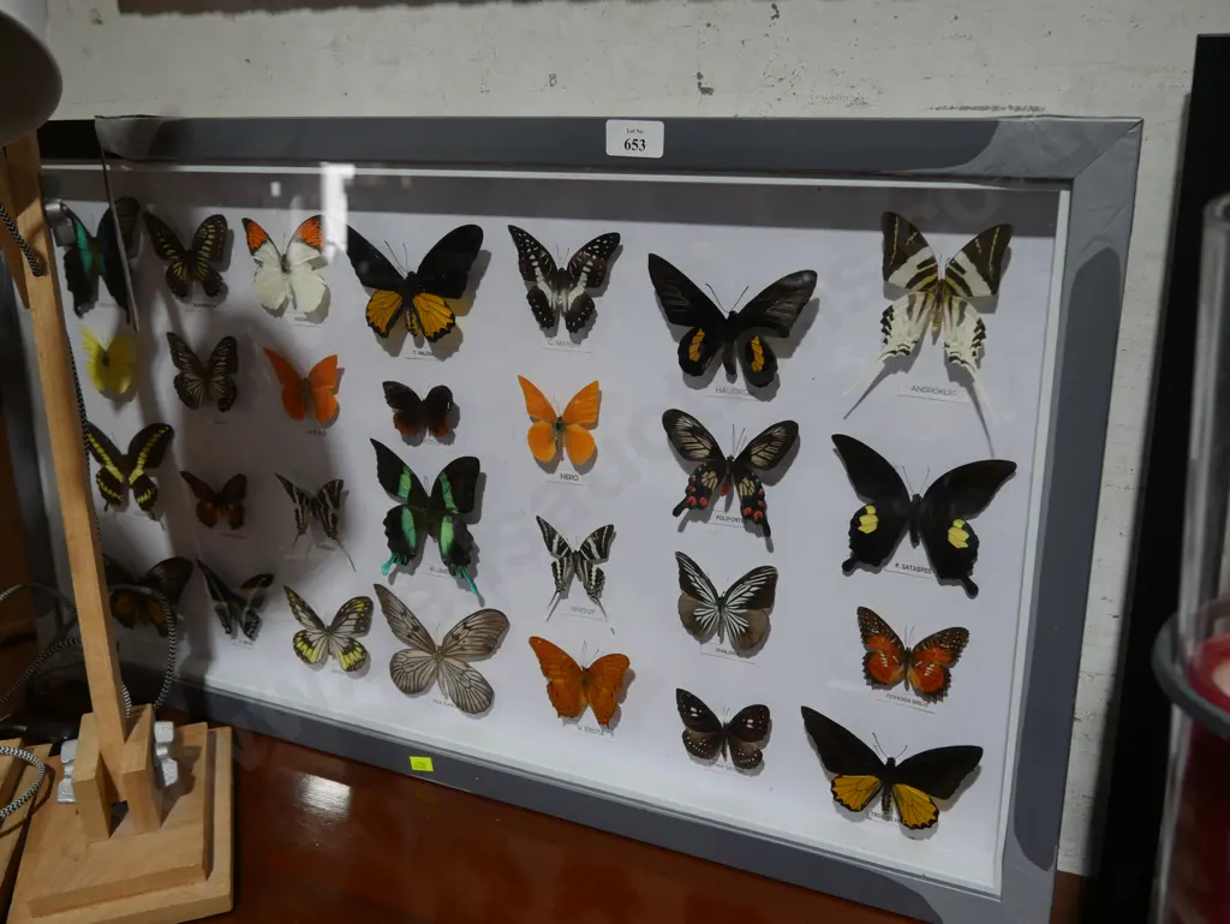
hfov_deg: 53.9
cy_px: 462
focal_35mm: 34
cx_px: 615
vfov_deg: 41.8
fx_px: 1209
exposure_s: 1/60
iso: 200
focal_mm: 17
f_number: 4
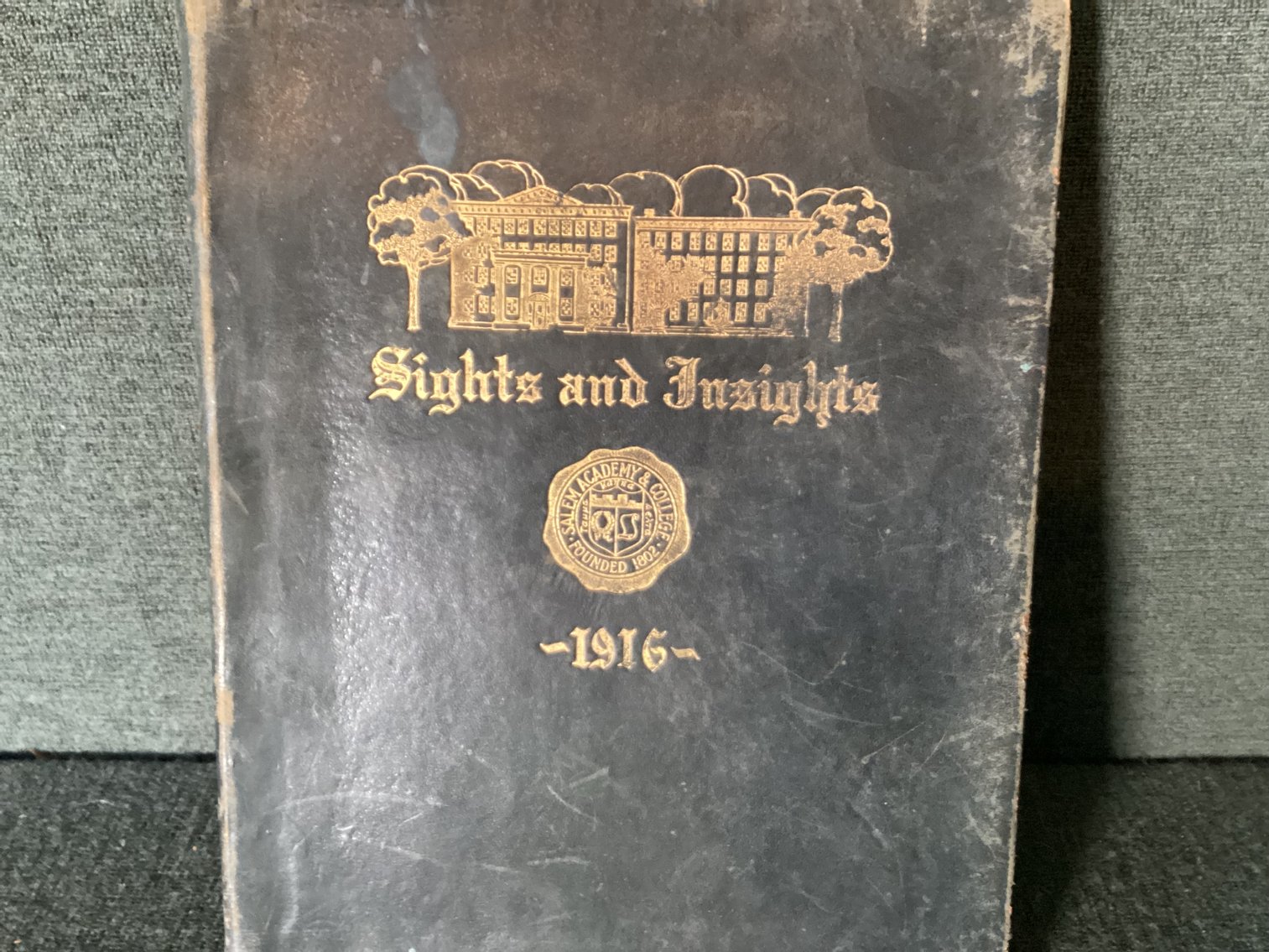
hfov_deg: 58.3
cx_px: 634
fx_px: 1137
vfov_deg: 45.4
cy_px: 476
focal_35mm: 31
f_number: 2.4
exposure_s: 1/40
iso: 400
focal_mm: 3.3
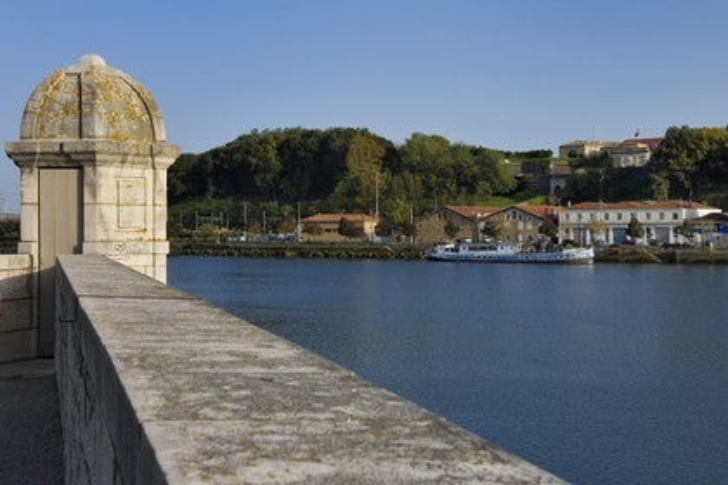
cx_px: 364
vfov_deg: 27.0
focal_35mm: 50
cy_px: 242
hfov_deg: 39.6
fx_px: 1011
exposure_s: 1/250
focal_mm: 50
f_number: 13
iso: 200
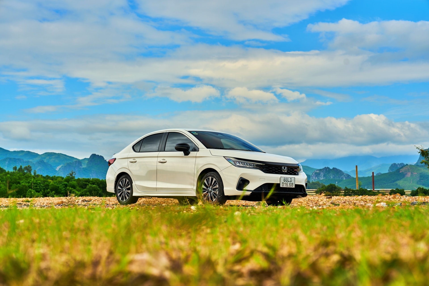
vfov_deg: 19.5
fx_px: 834
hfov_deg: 28.8
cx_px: 214
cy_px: 143
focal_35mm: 70
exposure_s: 1/200
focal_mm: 70
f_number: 5.6
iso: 50
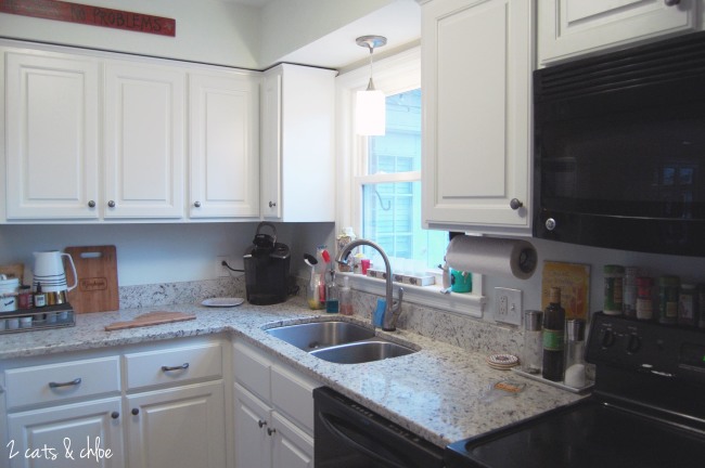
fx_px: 528
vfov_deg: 47.8
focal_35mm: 27
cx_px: 352
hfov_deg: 67.4
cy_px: 234
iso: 800
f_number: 4.5
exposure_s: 1/50
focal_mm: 18
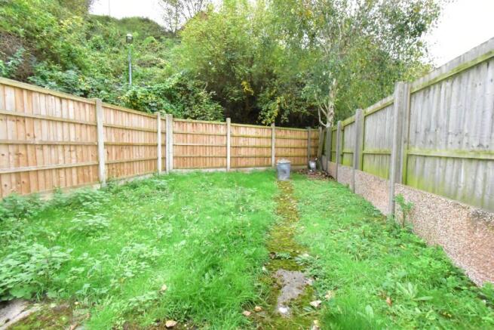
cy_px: 165
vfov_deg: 77.4
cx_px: 247
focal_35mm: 15
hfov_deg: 100.4
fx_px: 206
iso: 12800
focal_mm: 10
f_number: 16
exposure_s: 1/200
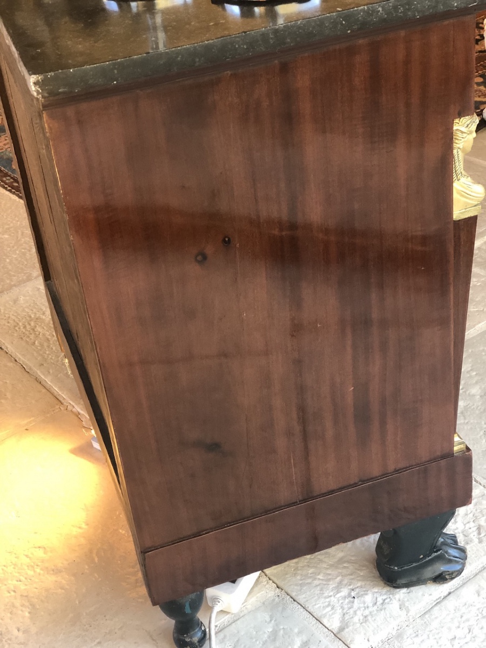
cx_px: 243
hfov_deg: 25.7
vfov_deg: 33.8
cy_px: 324
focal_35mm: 57
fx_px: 1067
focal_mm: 6.6
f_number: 2.8
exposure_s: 1/100
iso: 400
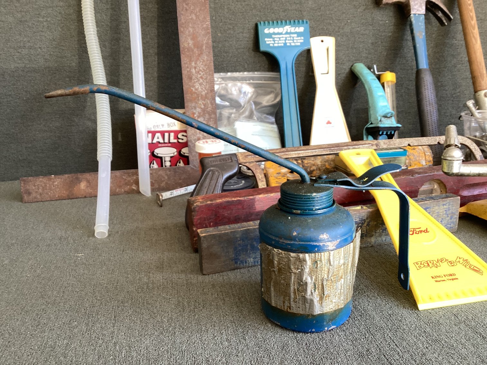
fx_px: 436
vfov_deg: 45.4
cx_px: 244
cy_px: 182
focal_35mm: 31
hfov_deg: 58.3
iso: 64
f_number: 2.4
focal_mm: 3.3
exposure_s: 1/60
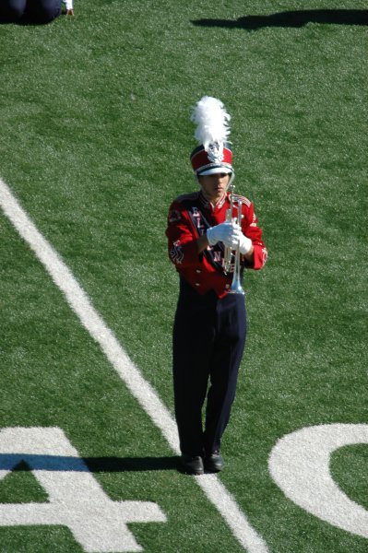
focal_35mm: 600
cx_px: 184
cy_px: 276
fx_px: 9215
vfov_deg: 3.4
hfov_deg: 2.3
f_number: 5.6
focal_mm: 400
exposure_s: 1/800
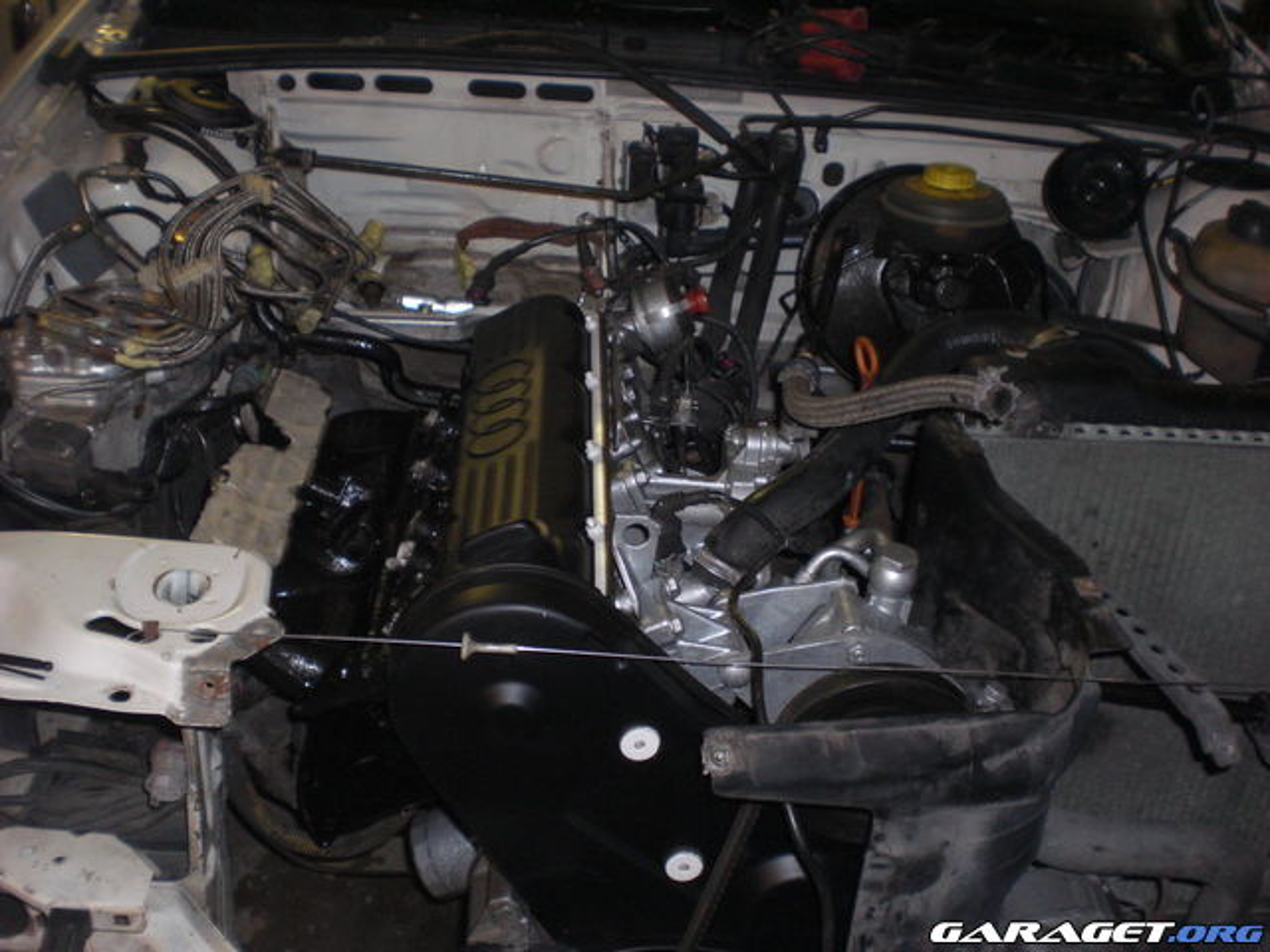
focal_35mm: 38
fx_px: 1394
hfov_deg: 49.0
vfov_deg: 37.7
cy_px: 476
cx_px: 635
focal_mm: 6.3
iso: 200
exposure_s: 1/30
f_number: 3.1
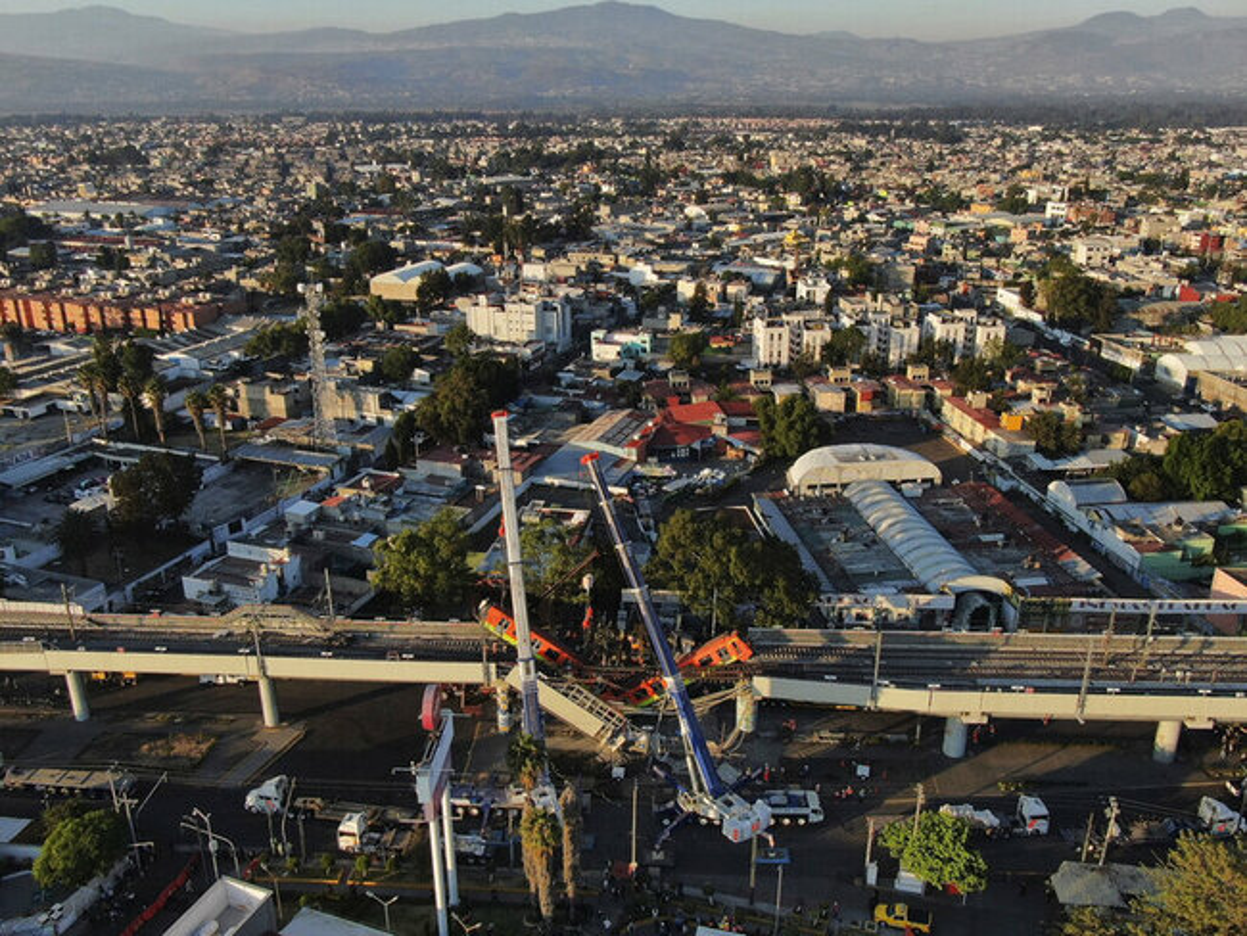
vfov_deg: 56.8
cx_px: 624
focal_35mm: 24
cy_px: 468
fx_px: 865
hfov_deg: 71.6
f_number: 2.8
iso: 100
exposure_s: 1/800
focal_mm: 4.39
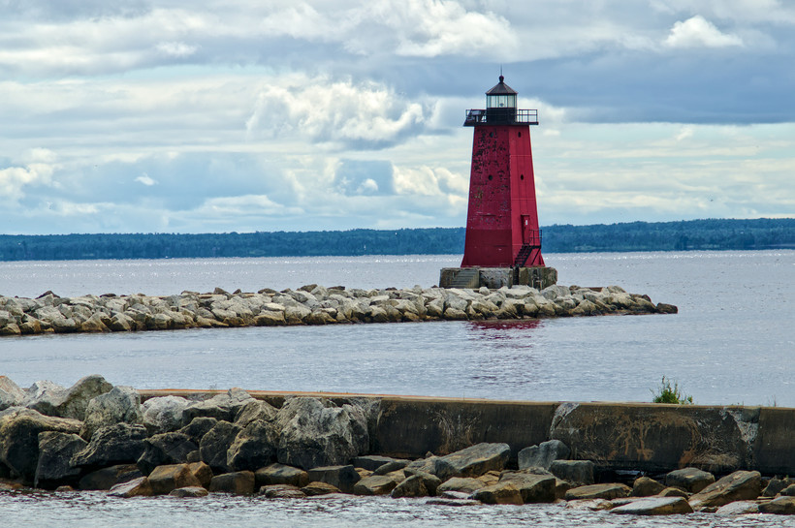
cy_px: 264
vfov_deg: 4.4
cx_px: 398
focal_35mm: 315
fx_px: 6949
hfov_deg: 6.5
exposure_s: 1/400
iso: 125
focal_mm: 210
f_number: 8
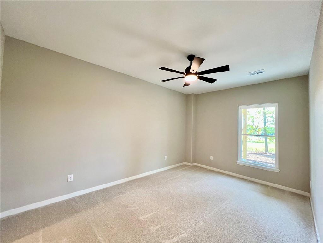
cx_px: 162
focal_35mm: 13
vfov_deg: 89.9
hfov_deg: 106.2
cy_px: 122
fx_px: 121
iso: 160
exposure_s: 1/60
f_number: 1.8
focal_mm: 1.57
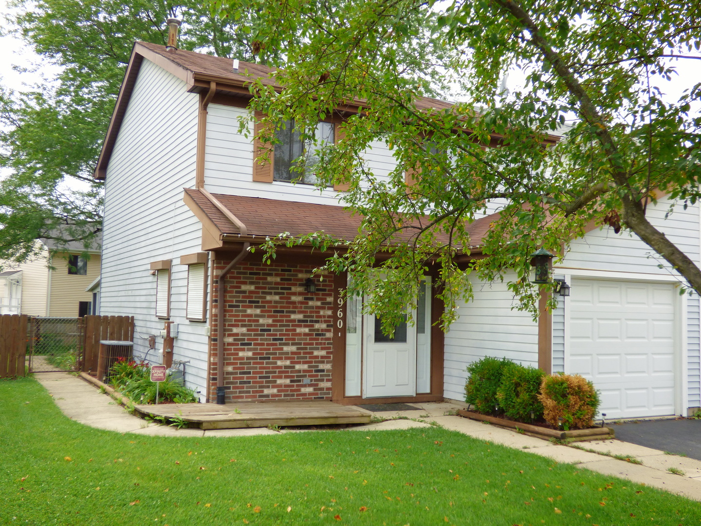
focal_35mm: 36
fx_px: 729
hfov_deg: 51.4
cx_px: 350
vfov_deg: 39.7
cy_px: 263
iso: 100
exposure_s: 1/320
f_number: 3.4
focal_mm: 6.18
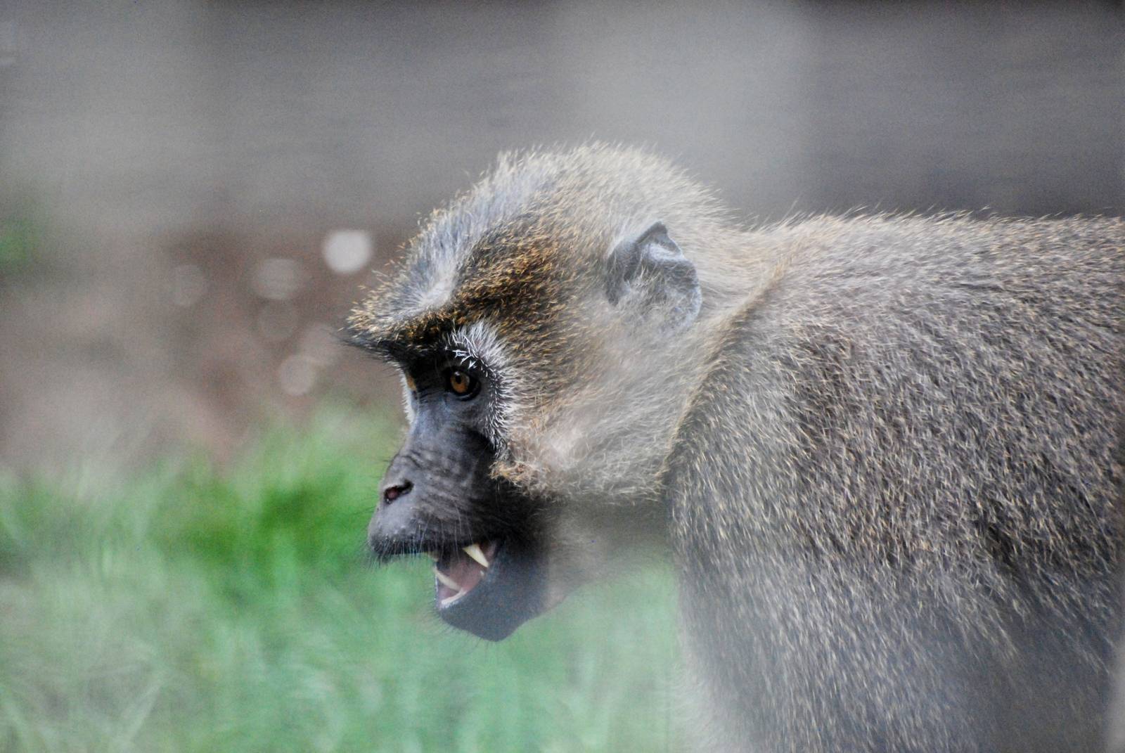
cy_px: 376
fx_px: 14079
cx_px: 562
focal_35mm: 450
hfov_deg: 4.6
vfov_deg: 3.1
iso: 1600
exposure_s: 1/160
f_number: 5.6
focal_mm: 300
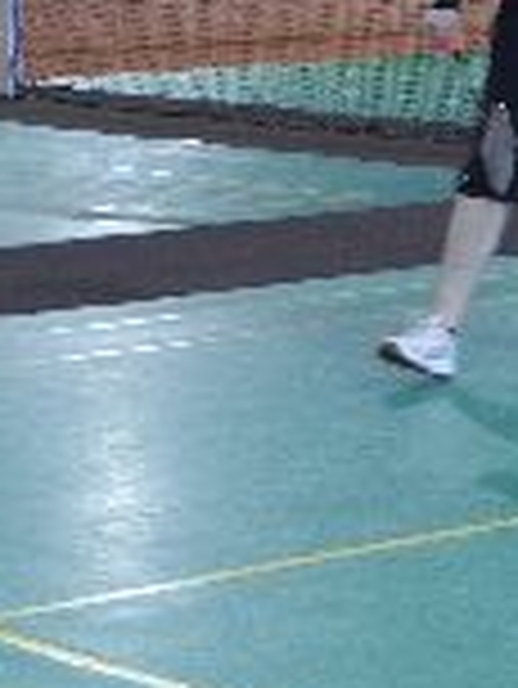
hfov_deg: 7.9
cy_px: -171
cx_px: 977
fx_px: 3586
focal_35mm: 180
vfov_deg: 10.8
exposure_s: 1/60
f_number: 4.4
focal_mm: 23
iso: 1600
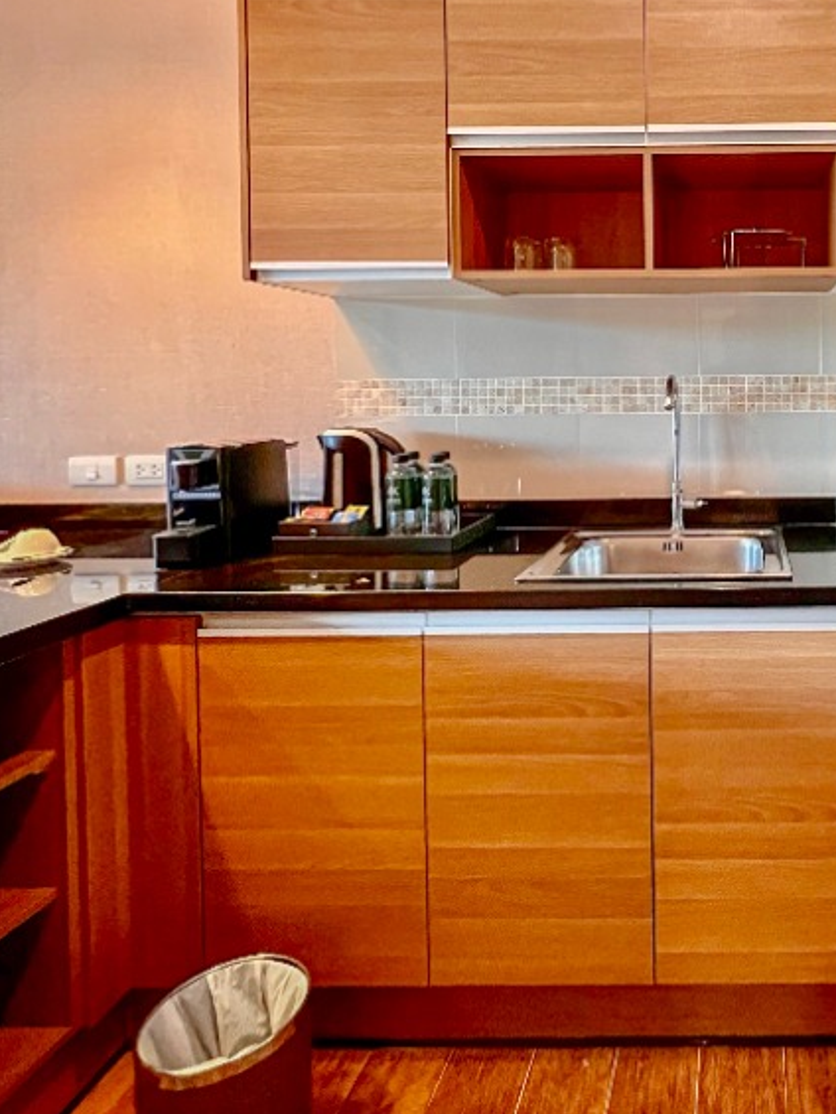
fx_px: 740
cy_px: 396
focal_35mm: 23
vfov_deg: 72.3
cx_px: 735
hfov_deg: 52.5
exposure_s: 1/50
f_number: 1.8
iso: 640
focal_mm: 1.57
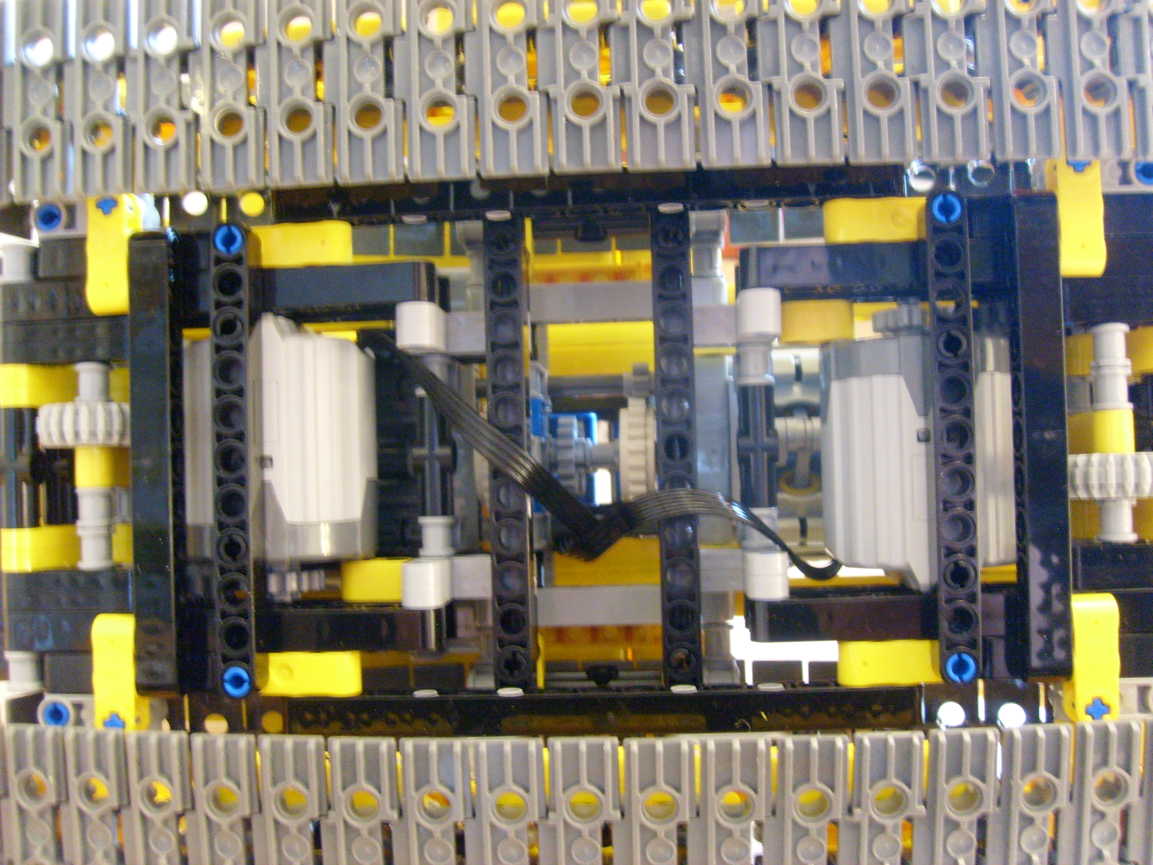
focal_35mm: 35
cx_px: 576
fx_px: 1166
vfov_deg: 40.7
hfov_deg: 52.6
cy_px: 432
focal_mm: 5.8
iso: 200
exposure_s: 1/3
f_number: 2.8
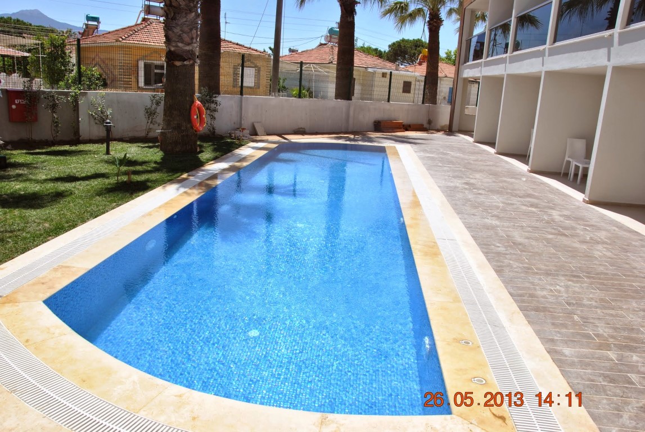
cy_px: 216
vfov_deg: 48.1
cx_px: 322
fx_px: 484
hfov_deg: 67.3
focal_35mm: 27
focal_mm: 18
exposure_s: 1/250
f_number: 8
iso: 100
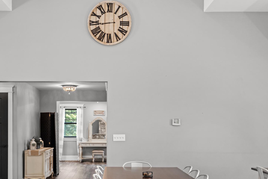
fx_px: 370
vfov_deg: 26.9
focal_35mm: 50
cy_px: 125
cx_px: 107
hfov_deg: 39.6
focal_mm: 34.5
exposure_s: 1/6
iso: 320
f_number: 8
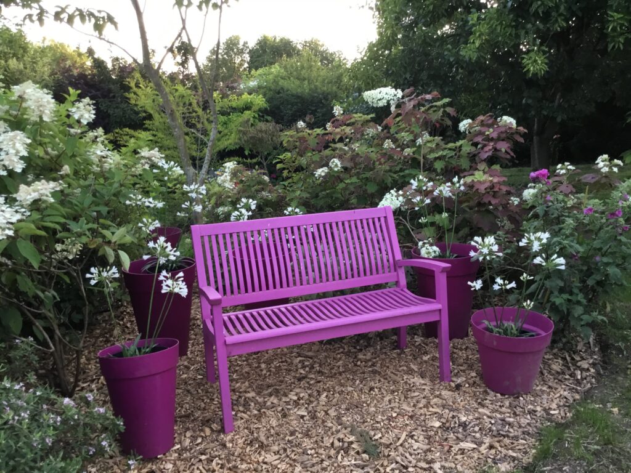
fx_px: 565
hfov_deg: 58.4
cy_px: 236
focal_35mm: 31
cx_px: 316
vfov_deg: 45.4
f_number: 2.4
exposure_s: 1/33
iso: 25
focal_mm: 3.3
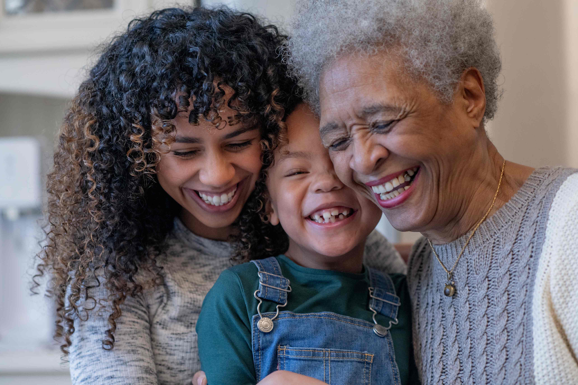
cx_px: 289
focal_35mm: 85
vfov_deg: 16.1
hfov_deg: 23.9
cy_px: 192
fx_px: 1365
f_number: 3.2
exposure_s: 1/250
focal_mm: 85
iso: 1000
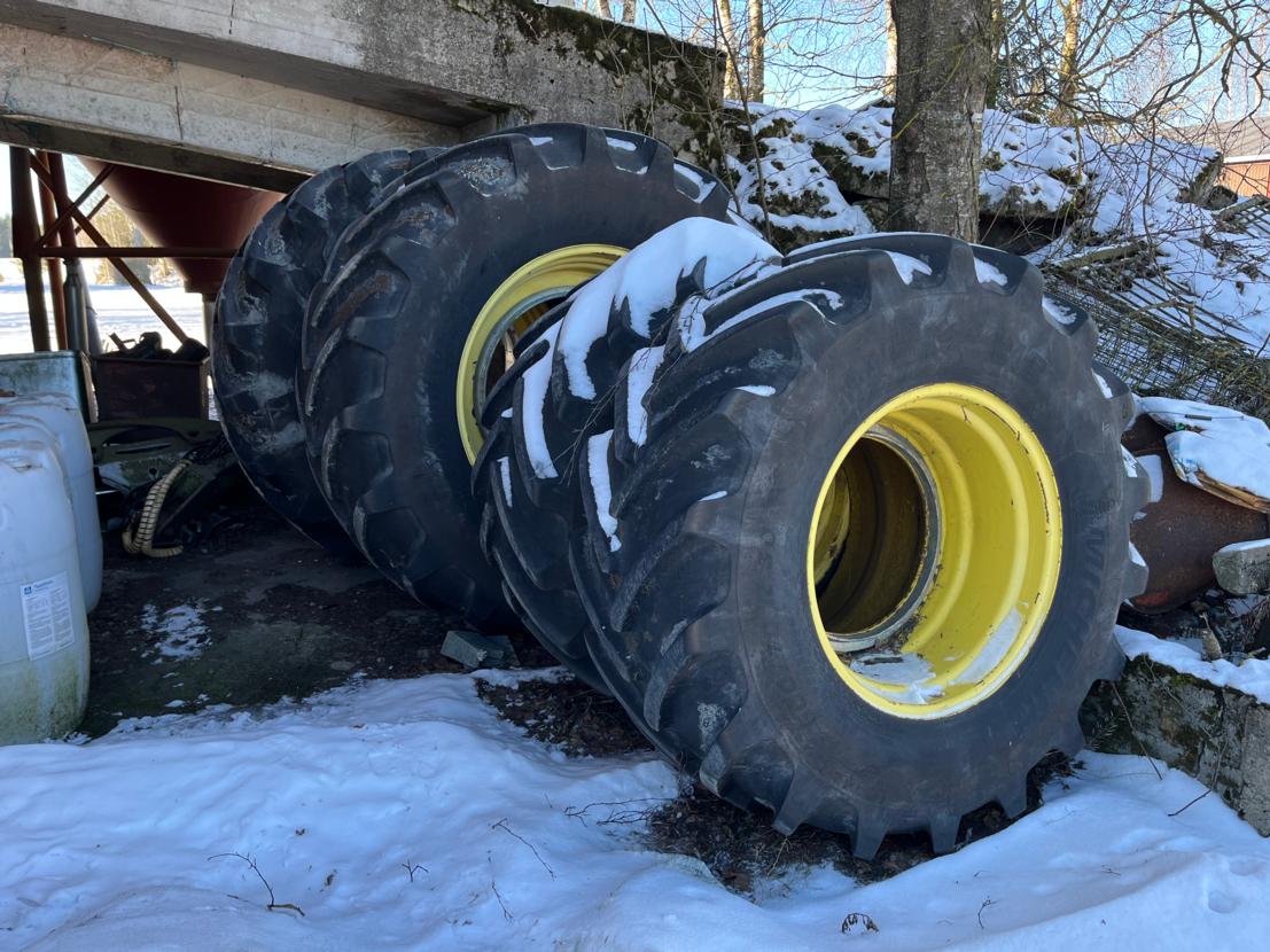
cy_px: 476
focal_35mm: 26
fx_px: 954
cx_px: 635
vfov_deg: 53.1
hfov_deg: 67.3
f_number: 1.6
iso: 40
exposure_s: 1/251
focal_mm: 5.1
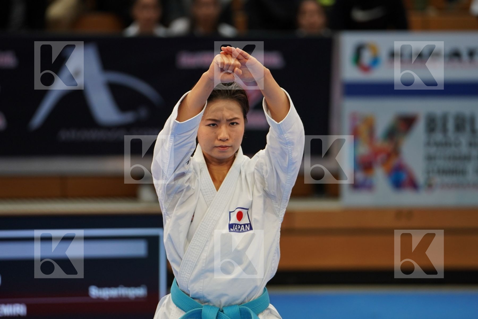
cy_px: 160
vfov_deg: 4.9
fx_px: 3717
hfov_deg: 7.4
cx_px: 239
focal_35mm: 280
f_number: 2.8
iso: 800
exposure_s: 1/400
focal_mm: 187
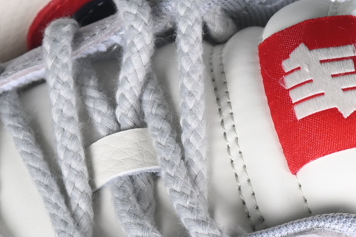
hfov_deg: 5.8
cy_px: 84
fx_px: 3530
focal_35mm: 357
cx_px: 102
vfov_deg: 3.9
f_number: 7.1
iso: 160
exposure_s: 1/80
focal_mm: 50
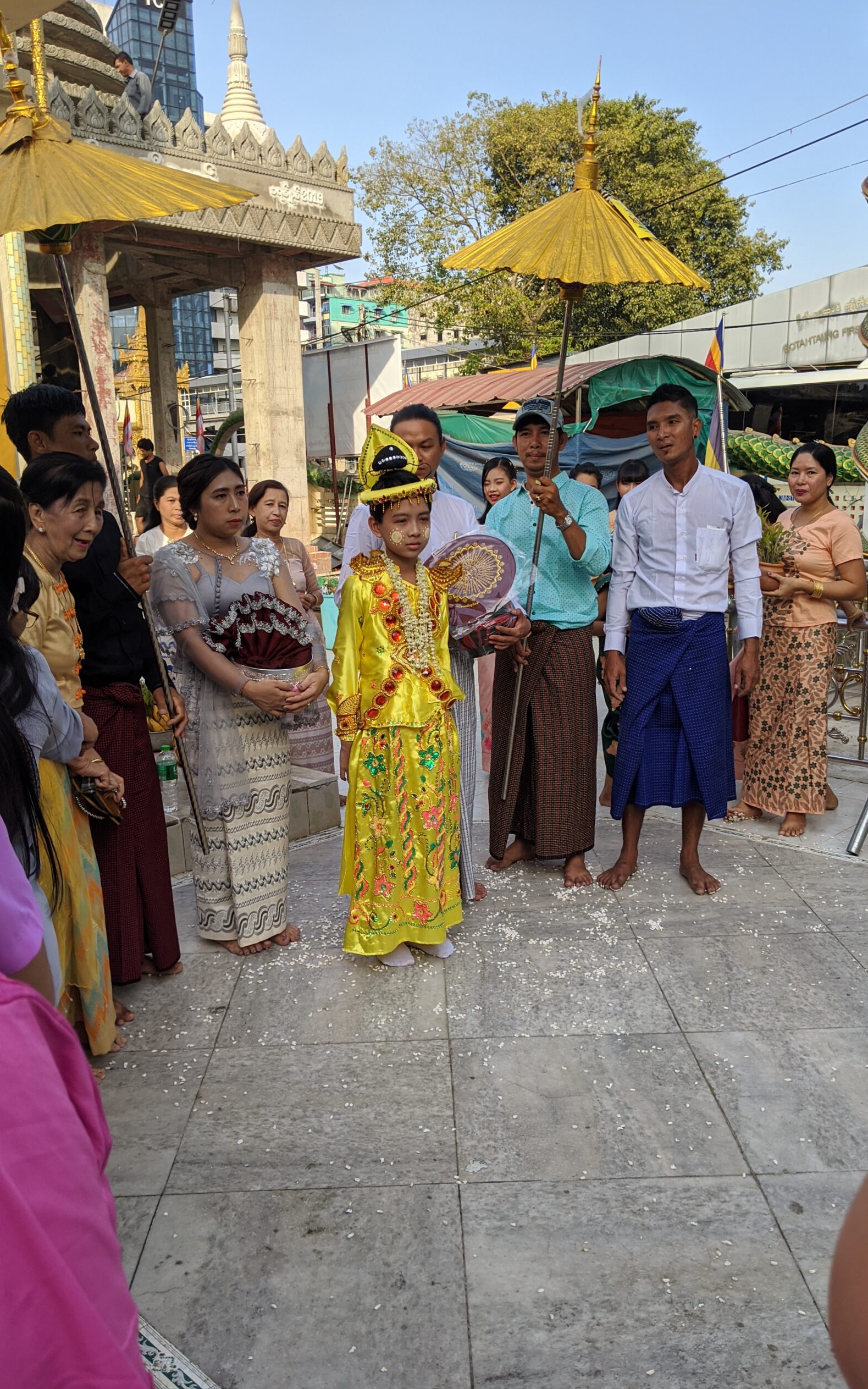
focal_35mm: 29
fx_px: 1098
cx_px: 436
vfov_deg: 64.6
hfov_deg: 43.2
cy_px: 701
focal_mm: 4.44
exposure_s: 1/1174
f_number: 1.8
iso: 65
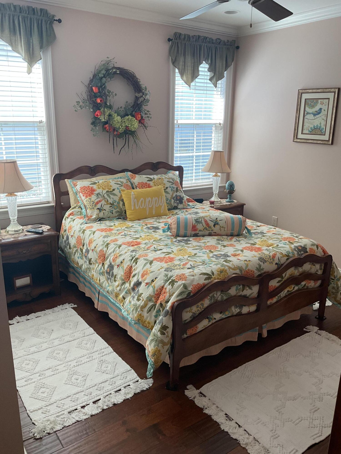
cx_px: 170
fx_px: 381
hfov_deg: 48.2
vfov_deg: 61.7
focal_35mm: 29
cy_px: 227
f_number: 1.8
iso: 64
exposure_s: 1/120
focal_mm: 3
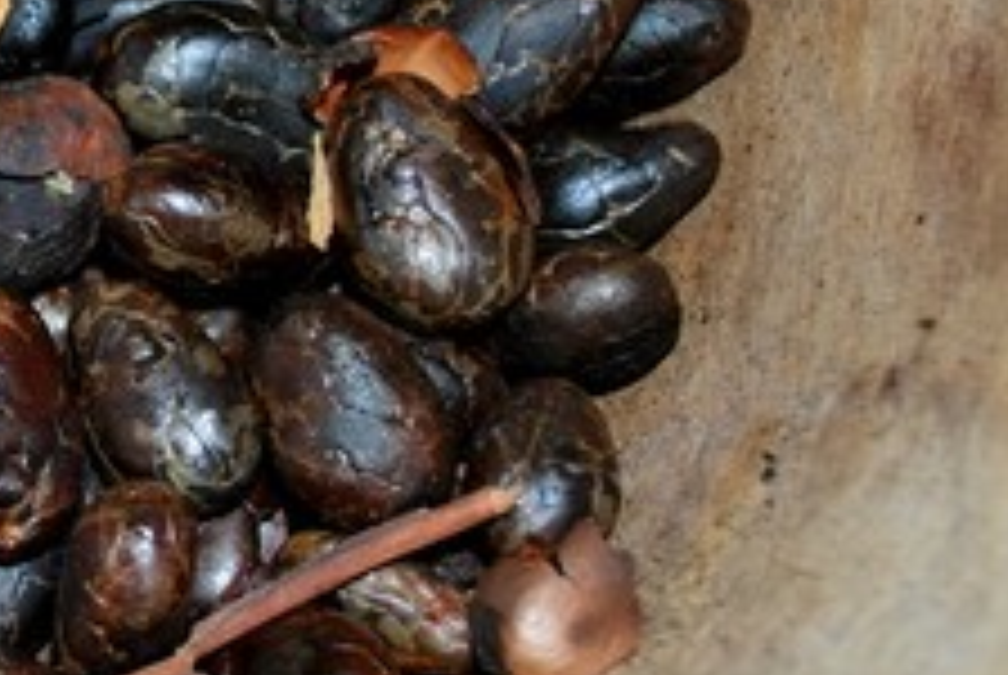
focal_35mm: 137
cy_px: 171
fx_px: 3841
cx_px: -351
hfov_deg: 14.3
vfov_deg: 10.0
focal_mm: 32
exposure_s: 1/125
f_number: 4.8
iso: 100
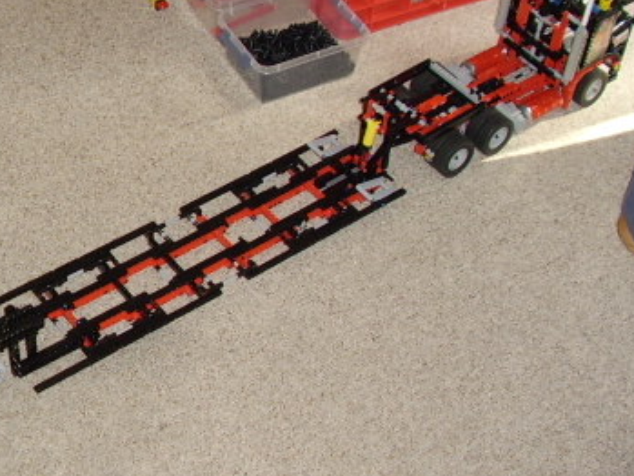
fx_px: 1008
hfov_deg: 34.5
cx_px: 191
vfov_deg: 26.6
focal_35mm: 55
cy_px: 242
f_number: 2.9
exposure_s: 1/30
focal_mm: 5.8
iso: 183
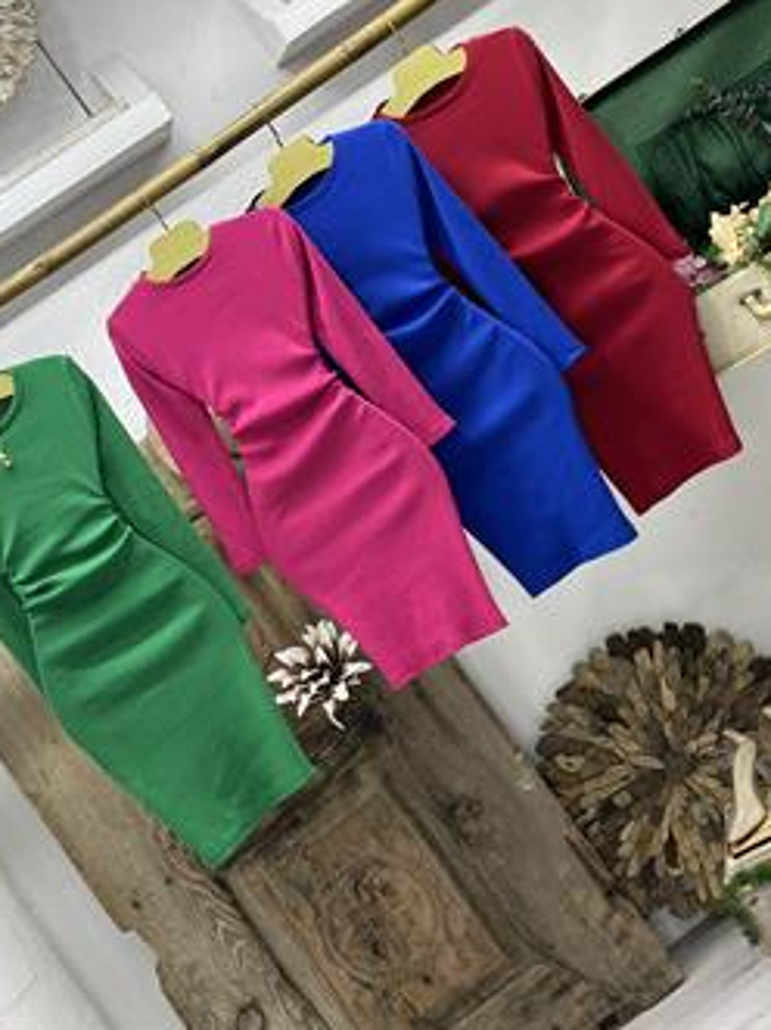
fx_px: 1724
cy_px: 420
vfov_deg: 33.2
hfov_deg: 25.2
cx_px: 330
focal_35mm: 58
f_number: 1.78
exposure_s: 1/100
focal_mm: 6.86
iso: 125
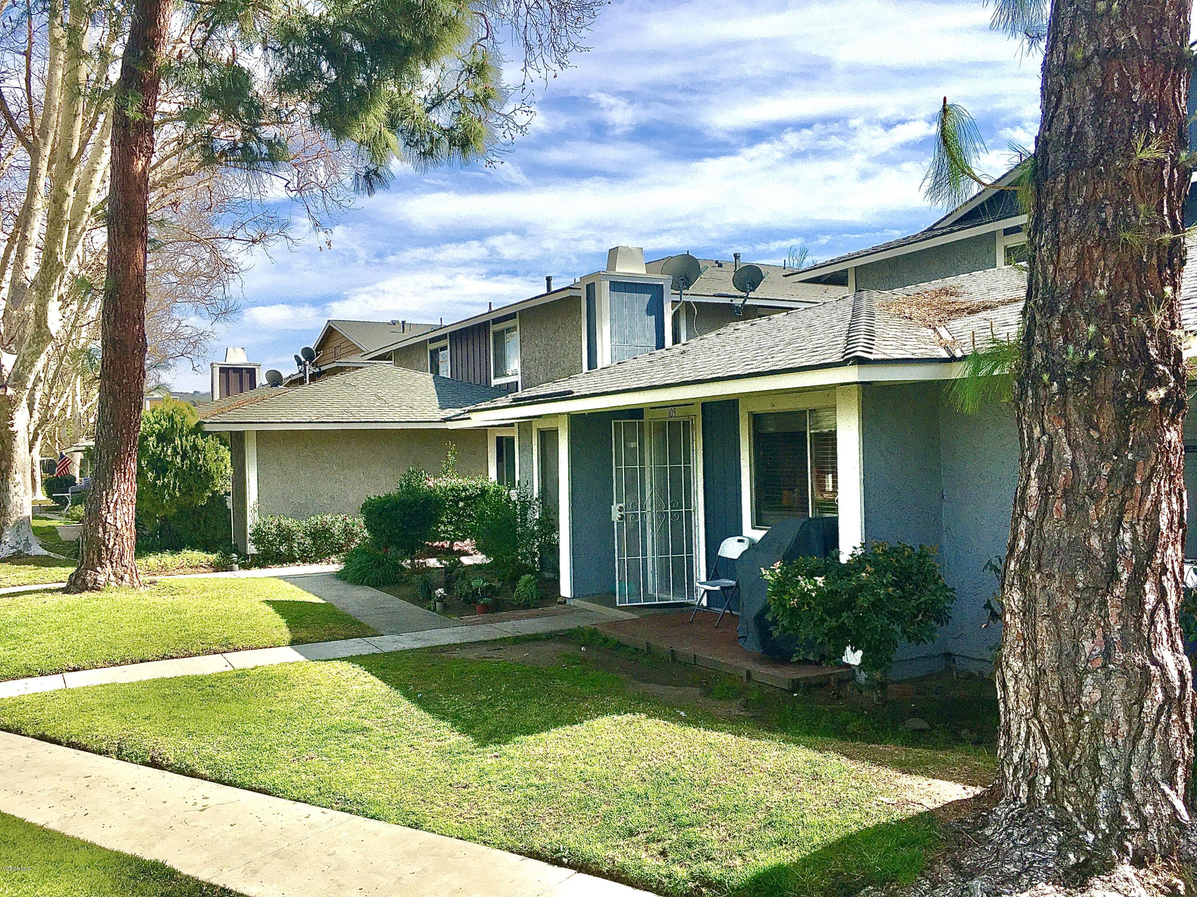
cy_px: 448
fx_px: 1003
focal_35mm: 29
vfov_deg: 48.2
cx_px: 598
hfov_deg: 61.7
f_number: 2.2
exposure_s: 1/2024
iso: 25
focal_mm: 4.15
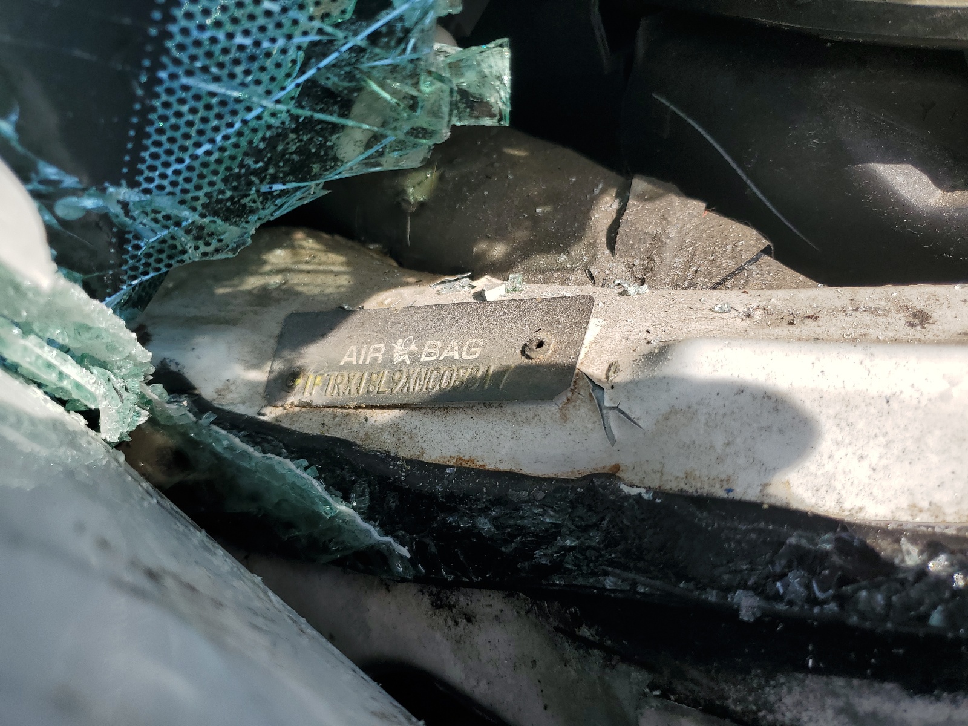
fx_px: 727
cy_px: 363
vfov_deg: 53.1
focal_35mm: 26
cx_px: 484
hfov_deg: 67.3
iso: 50
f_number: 1.5
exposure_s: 1/1429
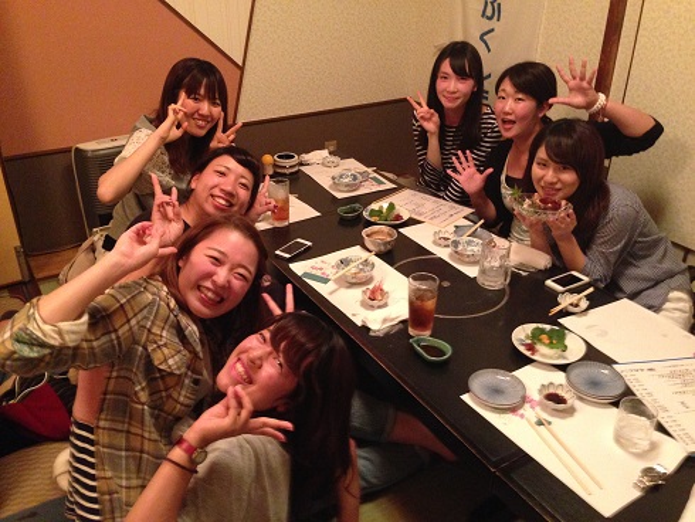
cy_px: 261
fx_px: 663
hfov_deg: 55.3
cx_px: 348
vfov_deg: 43.0
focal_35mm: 33
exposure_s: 1/15
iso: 500
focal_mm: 4.12
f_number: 2.4
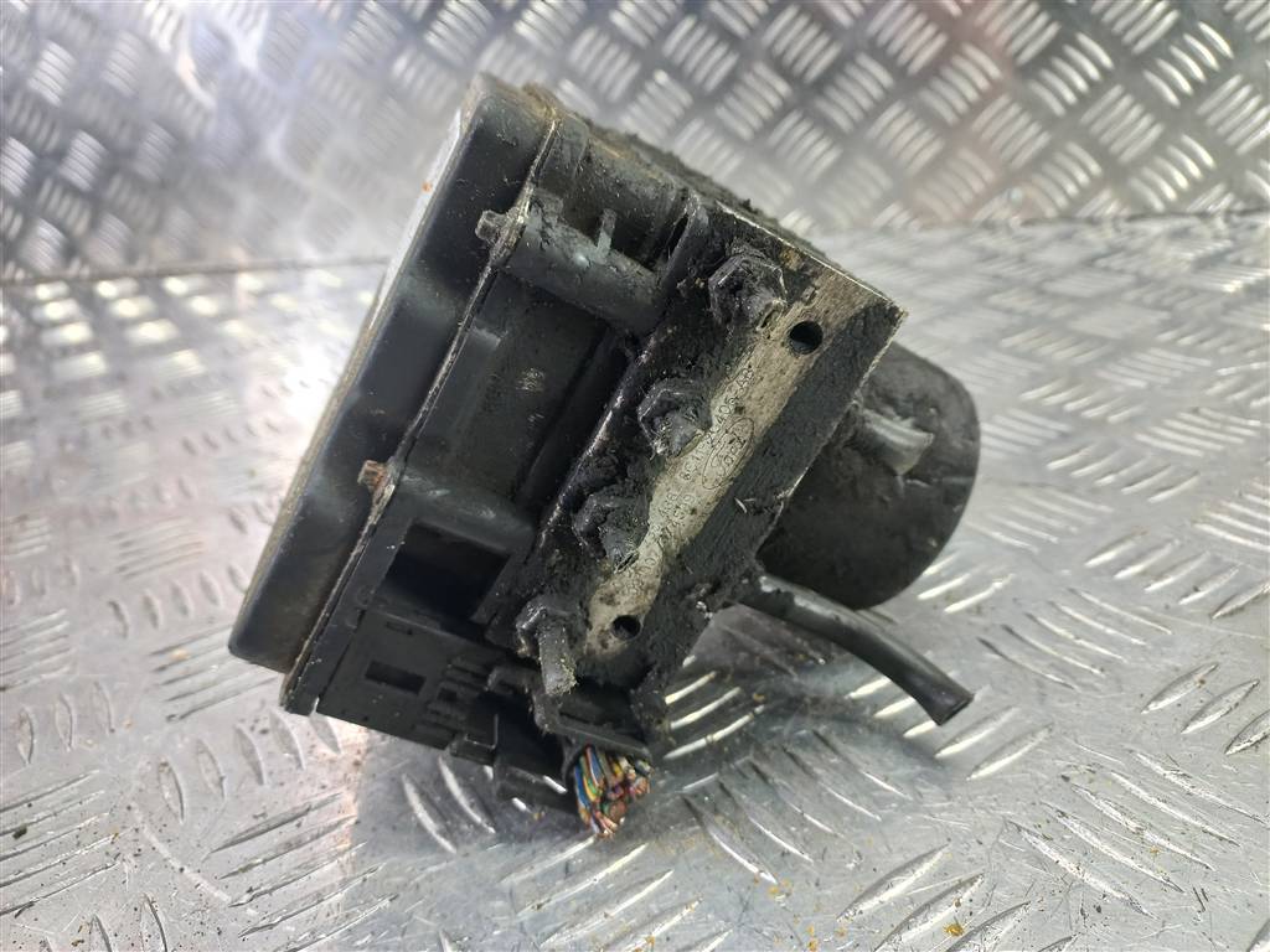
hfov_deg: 69.4
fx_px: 917
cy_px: 476
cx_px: 635
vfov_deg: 54.9
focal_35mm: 25
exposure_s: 1/50
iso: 200
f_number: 1.8
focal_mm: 4.6
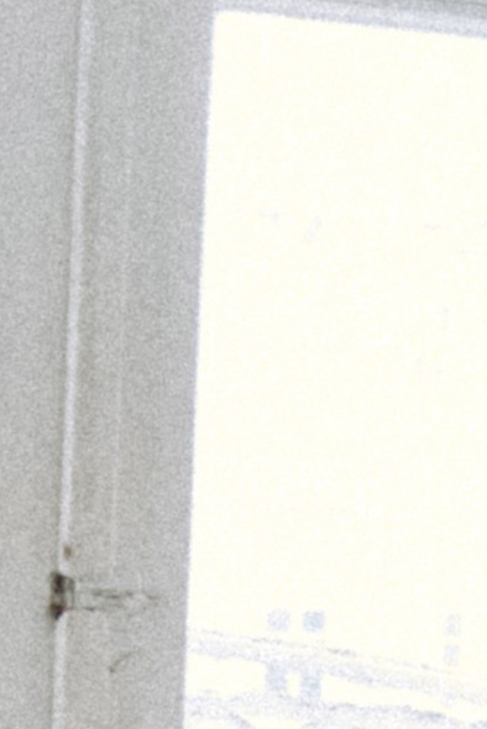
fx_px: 3162
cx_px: 1187
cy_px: 977
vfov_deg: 12.7
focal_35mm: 156
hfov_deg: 8.1
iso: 500
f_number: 3.5
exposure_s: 1/250
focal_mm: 24
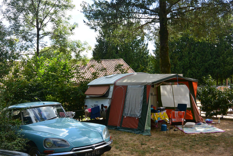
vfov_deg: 31.9
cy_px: 84
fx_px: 272
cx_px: 109
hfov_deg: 46.4
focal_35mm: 42
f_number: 4.5
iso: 160
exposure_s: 1/640
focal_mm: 14
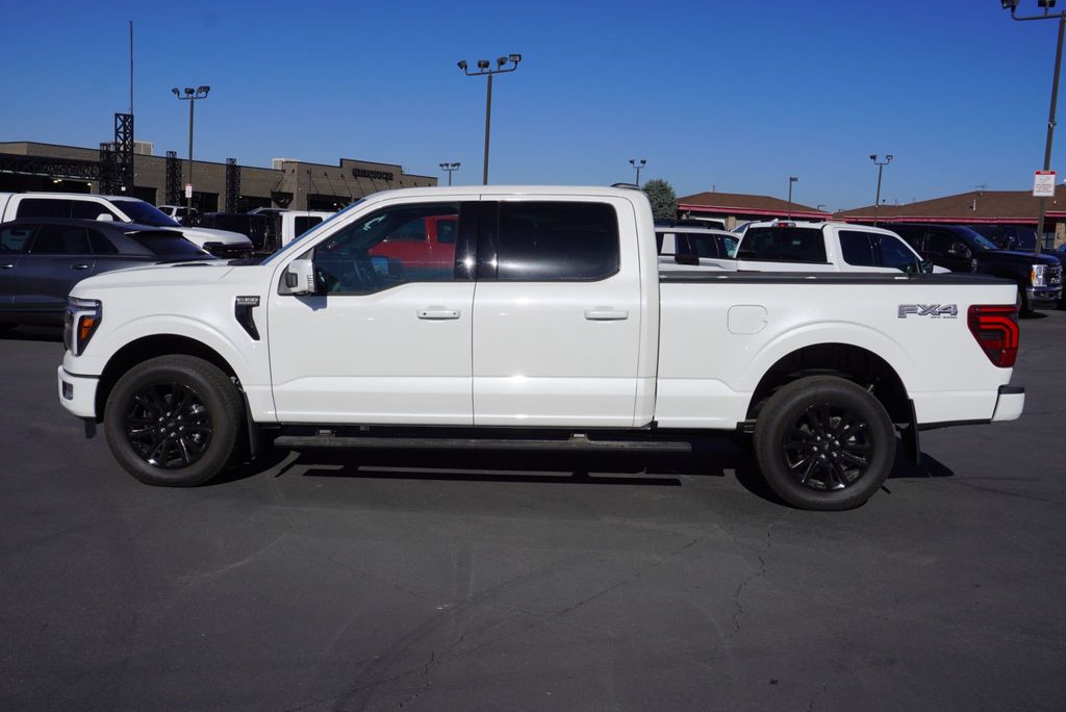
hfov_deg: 55.1
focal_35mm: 34
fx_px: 1022
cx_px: 533
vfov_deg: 38.4
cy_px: 356
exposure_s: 1/400
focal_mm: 23
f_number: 10
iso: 100
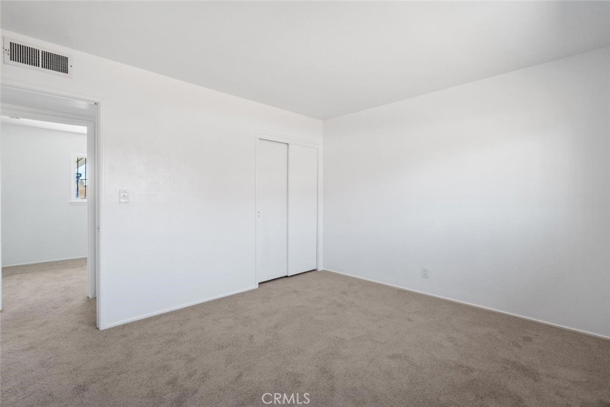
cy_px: 204
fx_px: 271
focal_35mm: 16
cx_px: 305
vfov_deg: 73.8
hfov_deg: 96.7
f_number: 11
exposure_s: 1/30
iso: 10000
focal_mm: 16
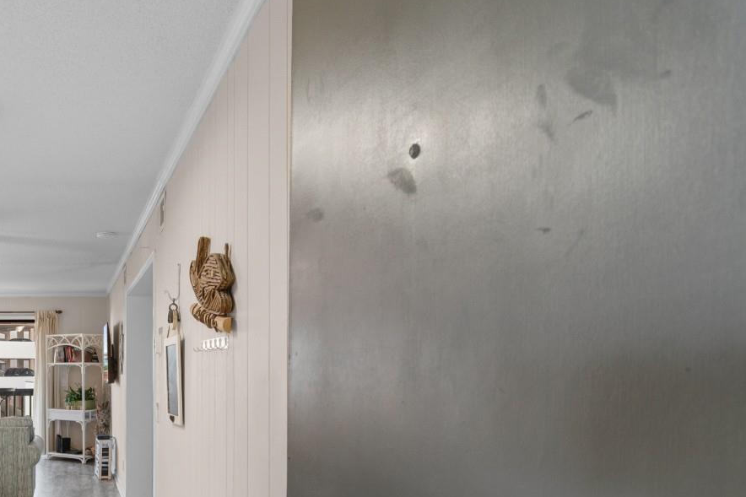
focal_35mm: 33
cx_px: 87
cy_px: 337
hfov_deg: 51.2
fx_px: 684
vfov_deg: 39.4
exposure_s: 2
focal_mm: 12
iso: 100
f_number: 4.8
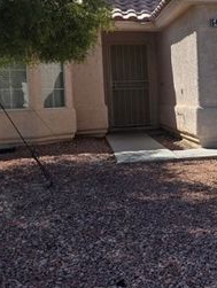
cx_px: 255
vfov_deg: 31.6
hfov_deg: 22.4
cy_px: 116
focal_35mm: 61
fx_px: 509
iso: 80
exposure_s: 1/7333
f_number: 1.7
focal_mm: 6.3
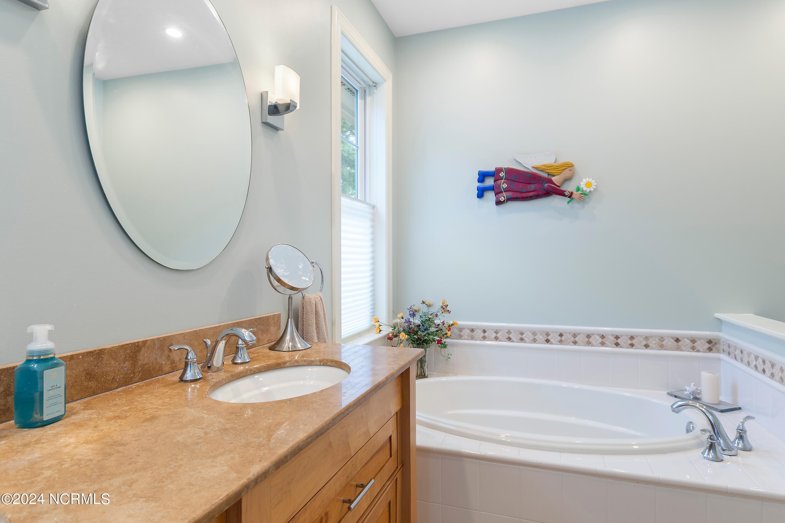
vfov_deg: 64.6
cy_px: 262
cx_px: 392
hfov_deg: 86.9
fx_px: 414
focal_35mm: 19
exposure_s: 1/3
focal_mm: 13
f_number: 5
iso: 100
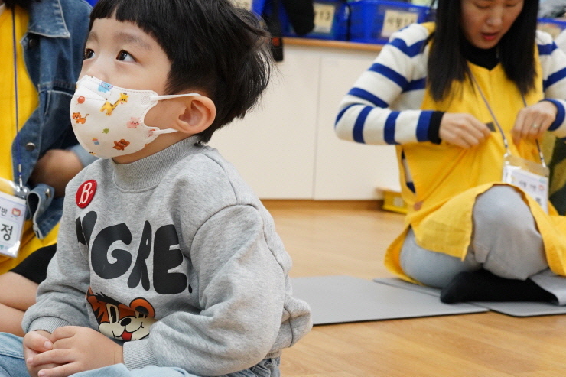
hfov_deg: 33.4
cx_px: 106
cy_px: 231
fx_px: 912
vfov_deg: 23.3
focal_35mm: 58
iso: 2500
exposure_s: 1/100
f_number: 5.6
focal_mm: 33
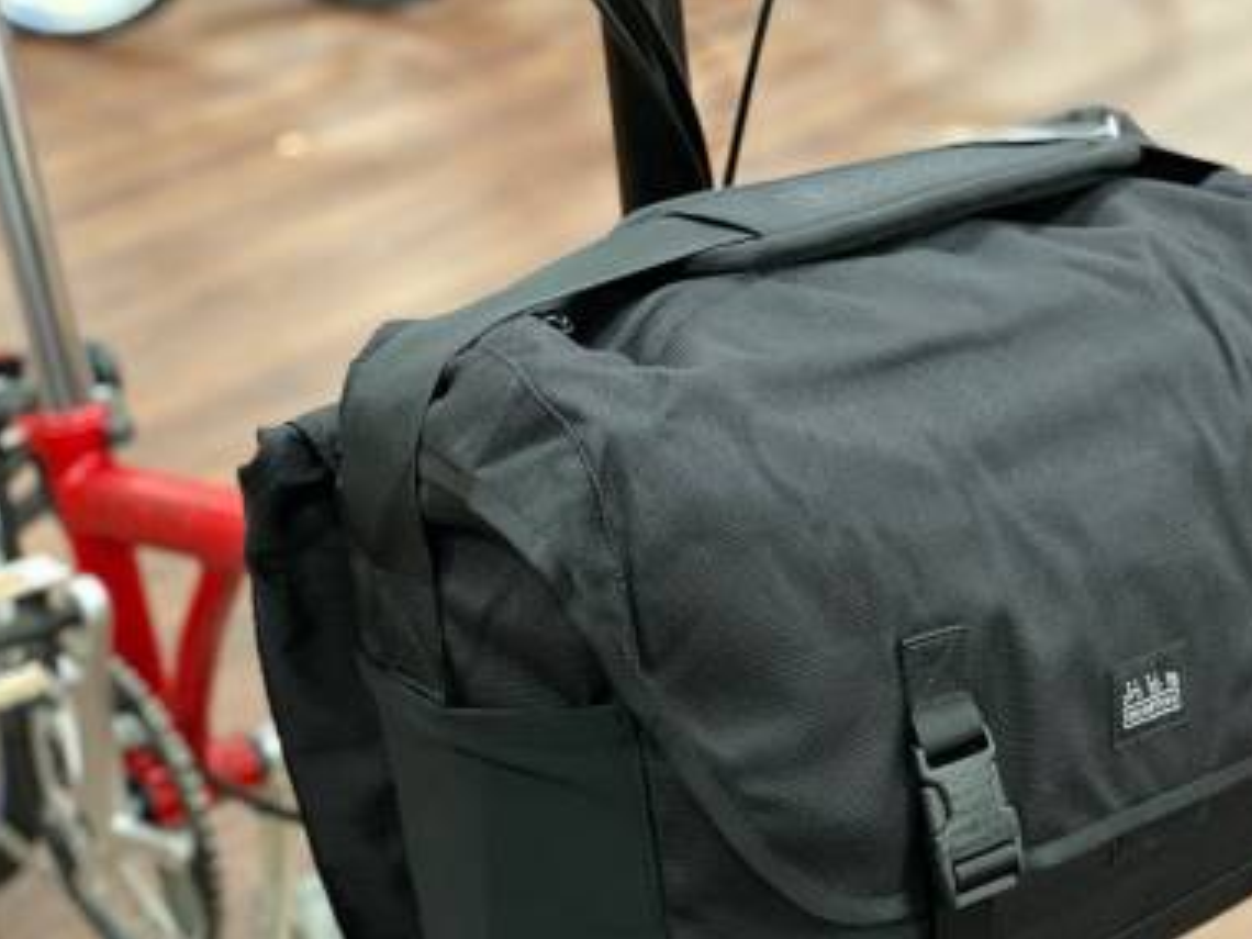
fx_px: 2893
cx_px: 890
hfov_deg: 24.2
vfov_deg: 18.3
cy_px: 715
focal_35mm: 80
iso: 200
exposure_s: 1/33
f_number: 2
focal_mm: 6
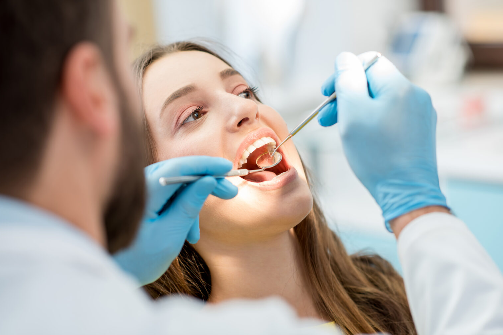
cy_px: 169
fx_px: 1201
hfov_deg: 23.6
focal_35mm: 86
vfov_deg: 15.9
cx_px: 250
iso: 200
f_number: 2.8
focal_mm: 85
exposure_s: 1/200
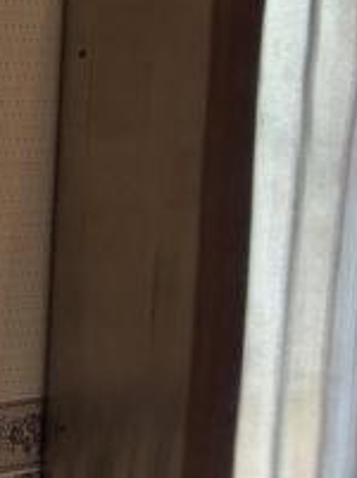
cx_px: -576
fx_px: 1931
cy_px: 471
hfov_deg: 9.2
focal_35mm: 140
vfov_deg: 13.9
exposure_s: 1/120
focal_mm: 5.96
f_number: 1.6
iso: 50
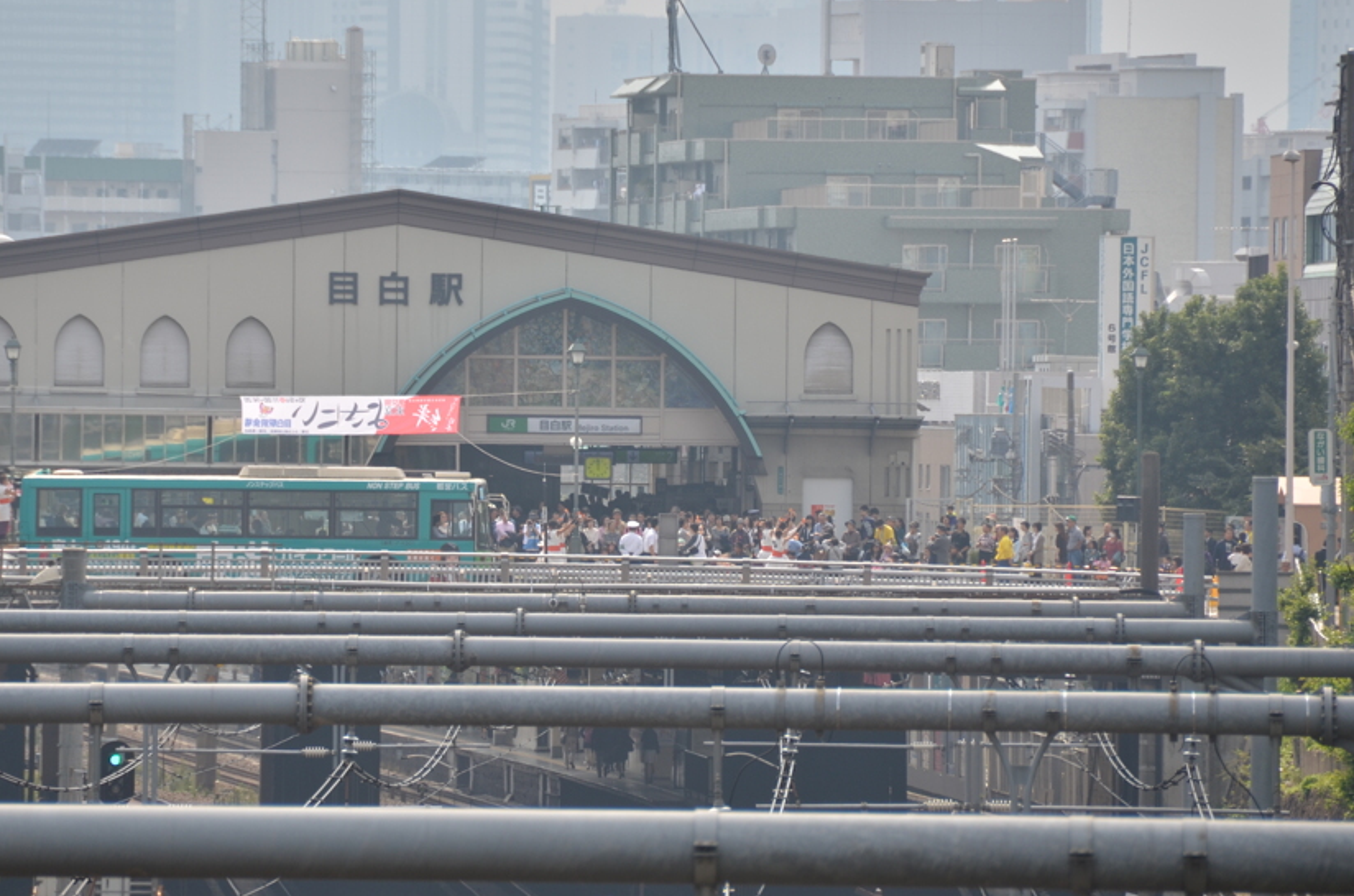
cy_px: 429
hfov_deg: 5.5
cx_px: 598
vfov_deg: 3.7
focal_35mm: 373
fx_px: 13994
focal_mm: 200
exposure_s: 1/800
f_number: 5.6
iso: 100
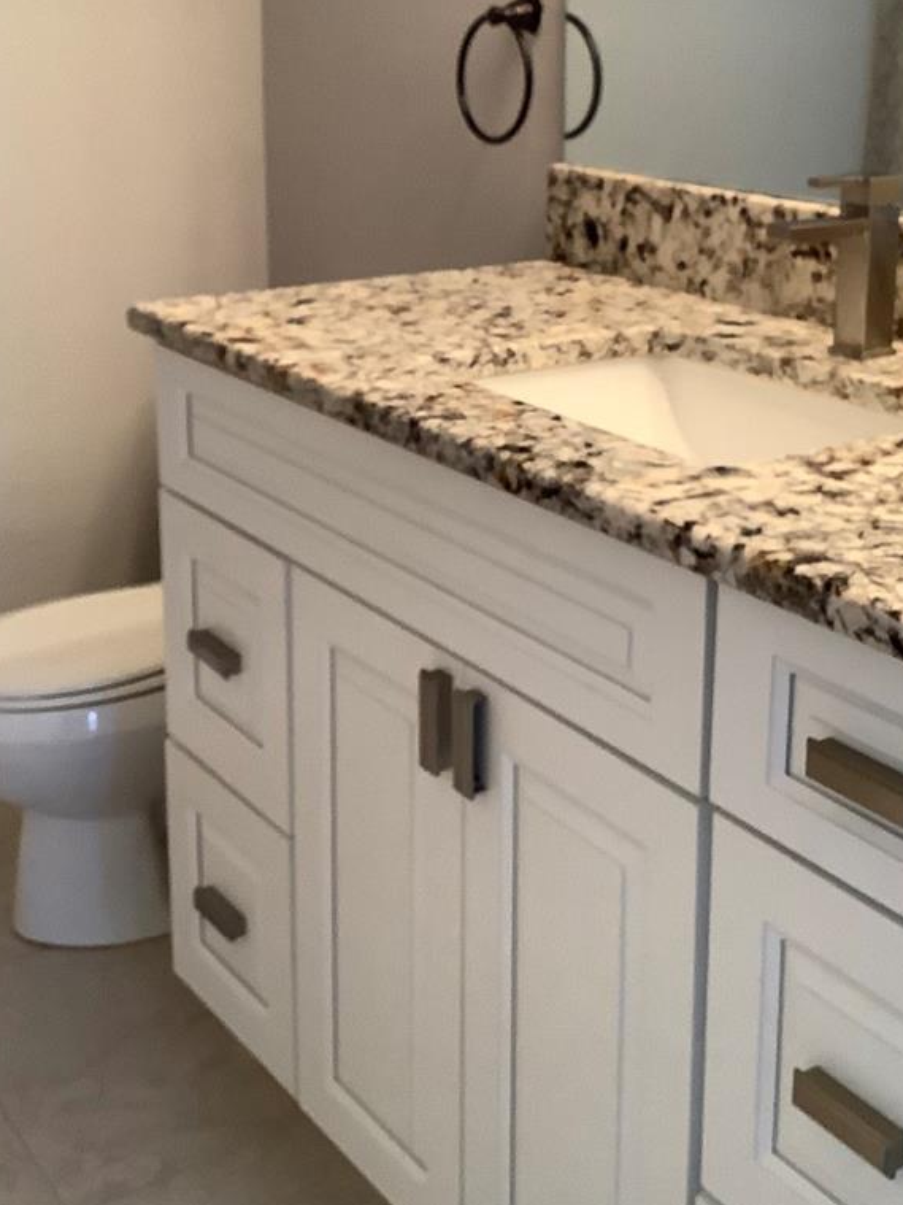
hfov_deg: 29.6
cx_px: 521
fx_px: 1705
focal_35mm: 49
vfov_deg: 38.3
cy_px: 365
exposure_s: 1/60
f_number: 2.4
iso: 200
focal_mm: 3.3
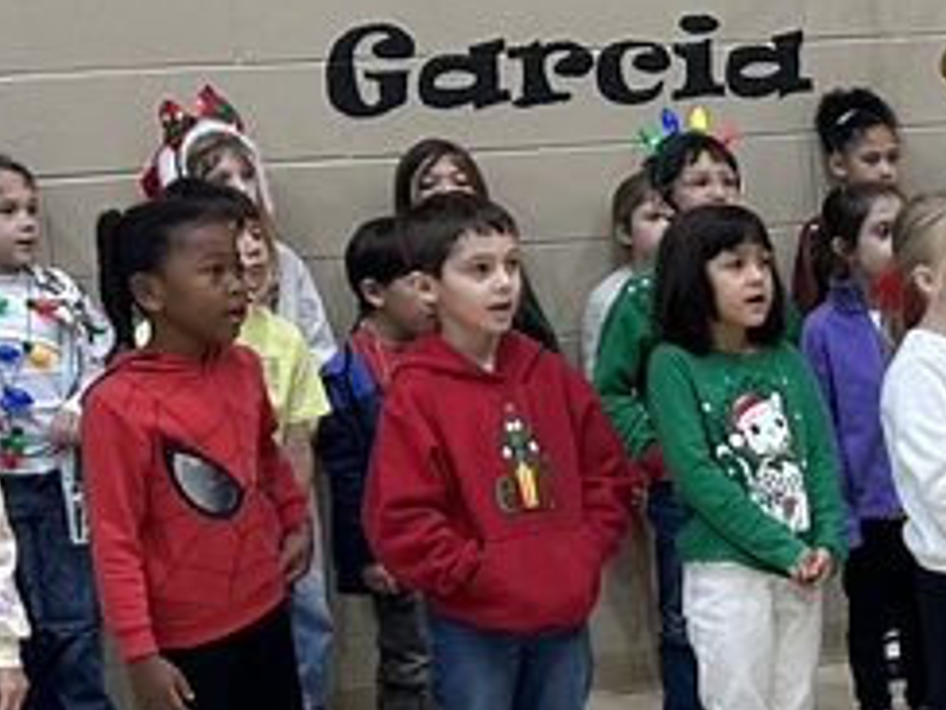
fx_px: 2979
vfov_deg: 13.5
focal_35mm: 109
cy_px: 539
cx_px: 1221
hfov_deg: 17.0
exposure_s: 1/100
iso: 125
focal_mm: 5.7
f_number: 1.5
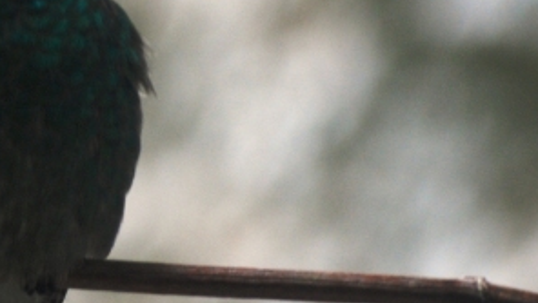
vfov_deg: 1.0
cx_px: -53
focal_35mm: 1196
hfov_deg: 1.8
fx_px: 17074
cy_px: 86
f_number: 5
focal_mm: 220
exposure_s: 1/160
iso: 400
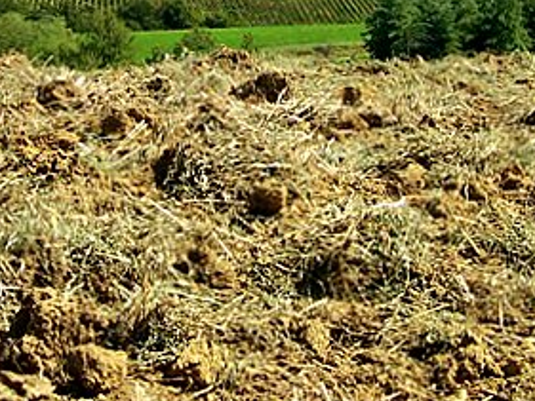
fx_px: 1670
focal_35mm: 108
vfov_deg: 13.6
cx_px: 223
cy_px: 21
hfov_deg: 18.2
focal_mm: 6.3
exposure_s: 1/320
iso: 80
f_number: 2.8
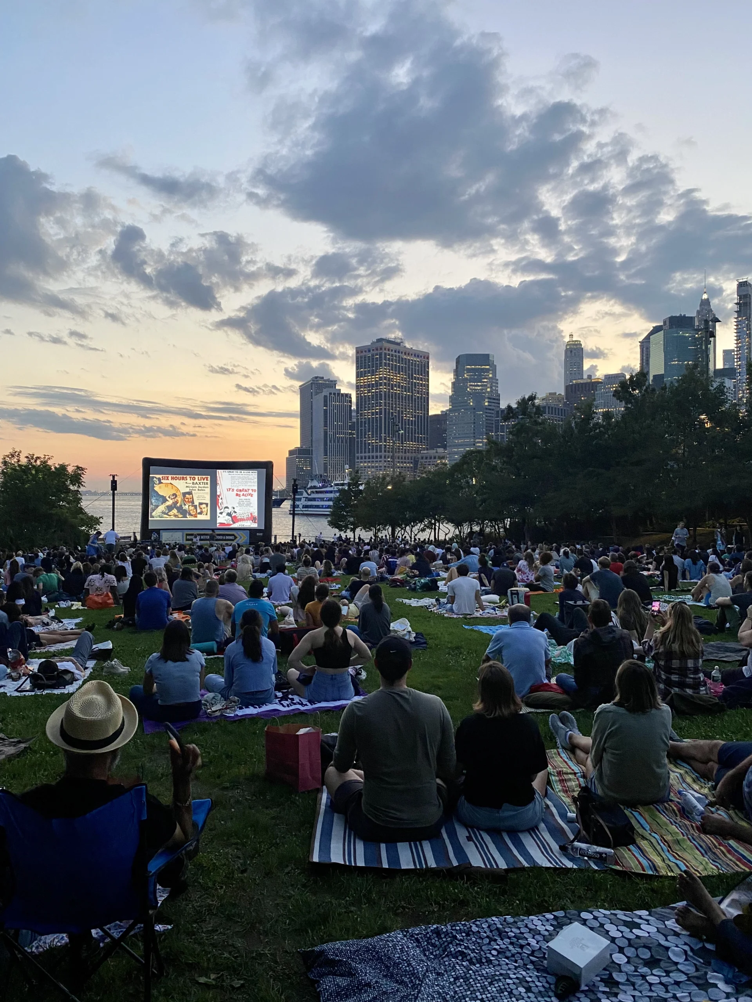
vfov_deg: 67.3
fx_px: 753
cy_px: 501
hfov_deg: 53.1
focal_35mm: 26
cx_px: 376
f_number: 1.8
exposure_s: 1/60
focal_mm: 4.25
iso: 160
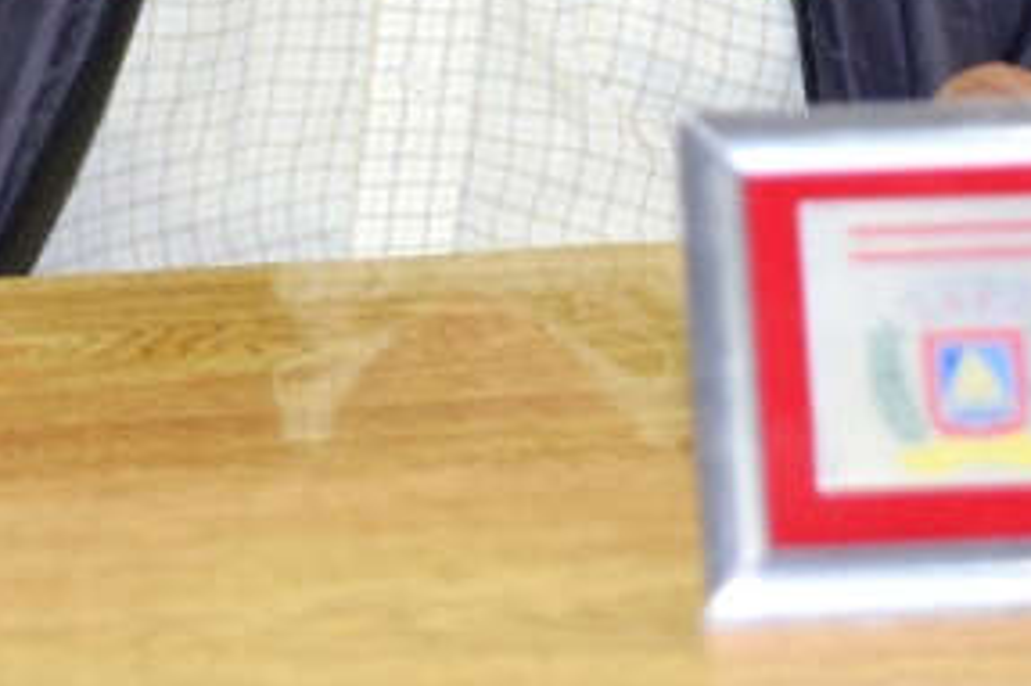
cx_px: 474
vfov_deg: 6.3
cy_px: -465
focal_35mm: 214
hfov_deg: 9.6
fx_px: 6125
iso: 800
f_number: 5
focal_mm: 40
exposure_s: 1/100
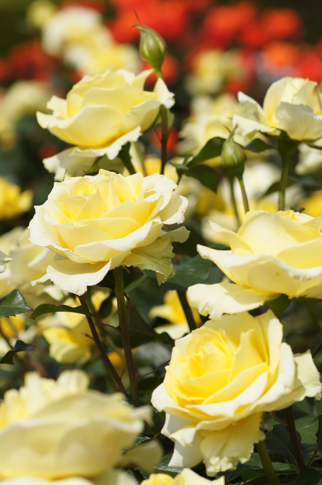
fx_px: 2017
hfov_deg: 9.1
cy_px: 242
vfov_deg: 13.7
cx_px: 161
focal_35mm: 150
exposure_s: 1/1250
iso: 100
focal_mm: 100
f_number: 5
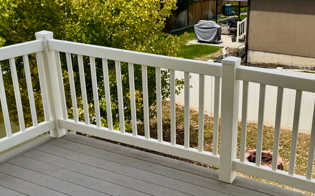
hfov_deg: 41.7
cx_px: 225
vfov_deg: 27.3
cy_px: 118
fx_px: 403
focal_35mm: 47
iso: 80
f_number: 1.78
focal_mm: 6.76
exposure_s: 1/5348
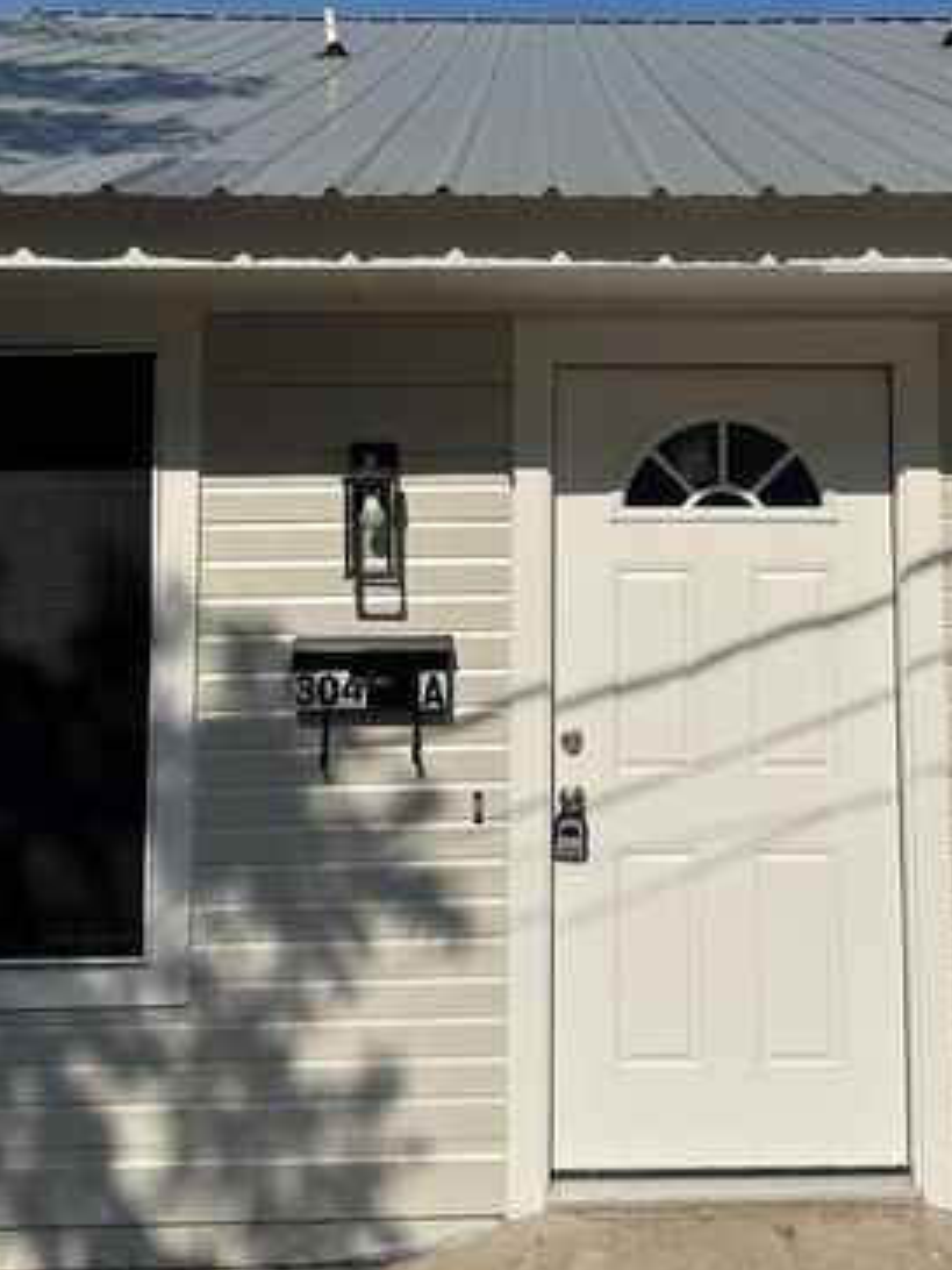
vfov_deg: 42.4
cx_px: 582
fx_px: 1613
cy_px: 434
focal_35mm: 44
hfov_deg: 32.8
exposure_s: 1/11905
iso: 80
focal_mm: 6.76
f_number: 1.78
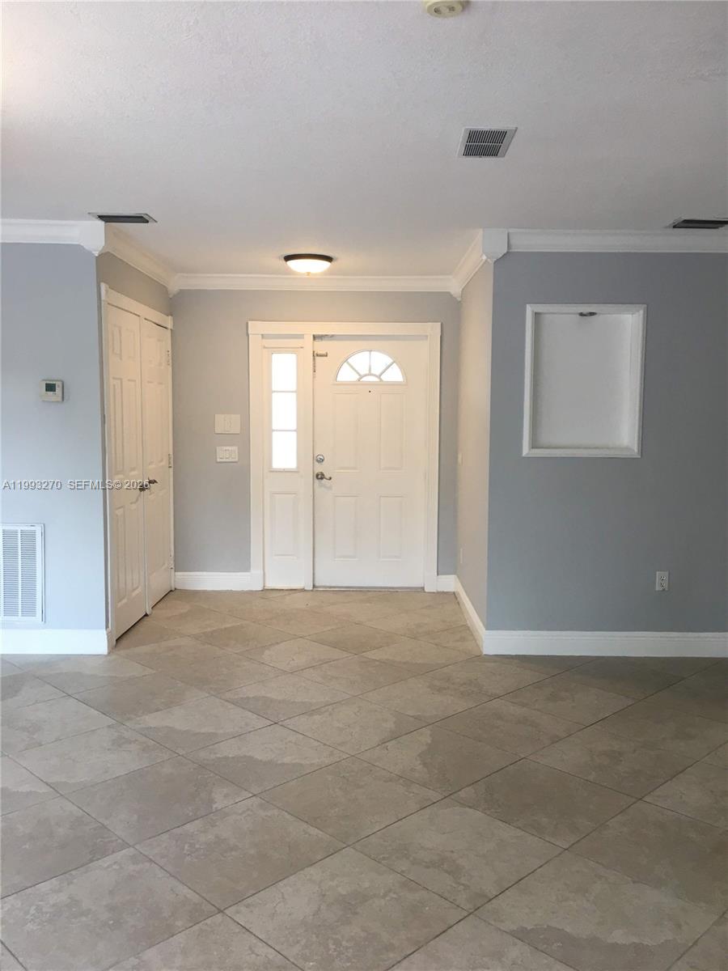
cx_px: 364
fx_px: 813
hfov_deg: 48.2
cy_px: 486
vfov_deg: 61.7
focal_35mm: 29
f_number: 2.2
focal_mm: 4.15
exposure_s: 1/30
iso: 25
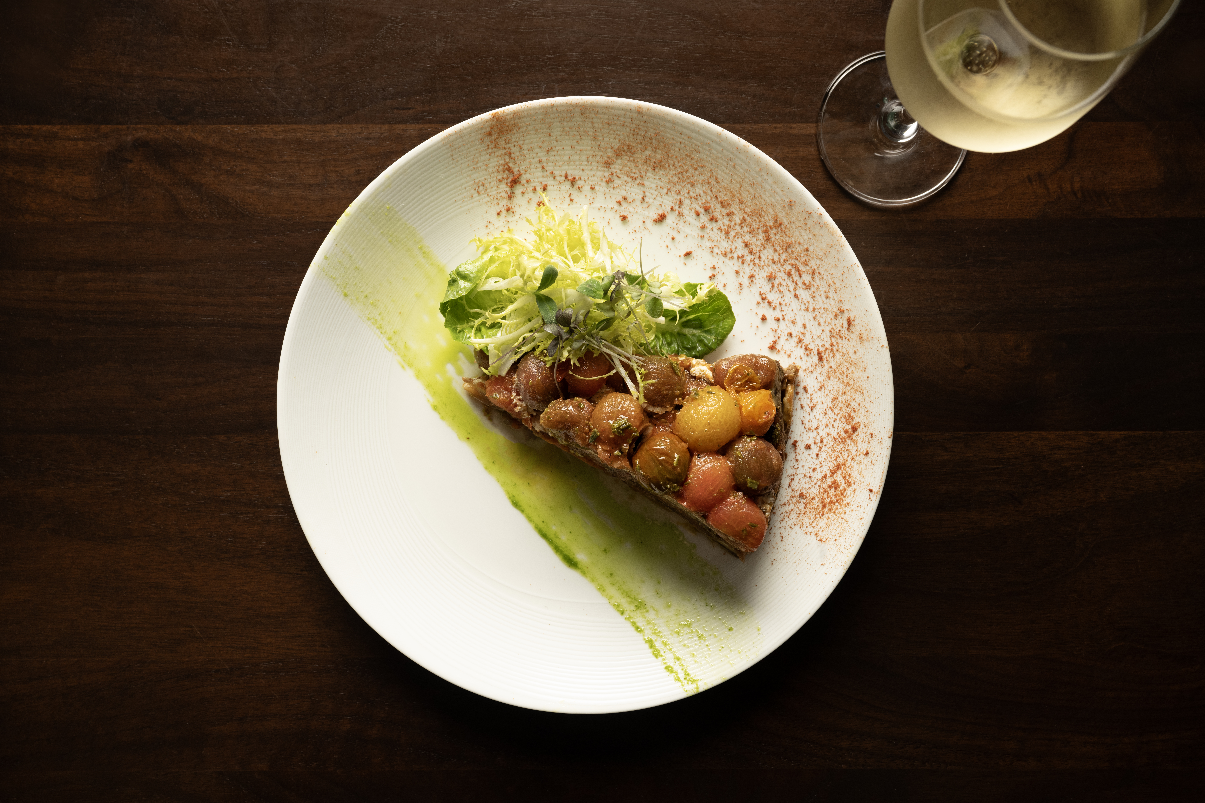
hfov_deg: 61.9
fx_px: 1004
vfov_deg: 43.6
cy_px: 402
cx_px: 602
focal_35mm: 30
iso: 400
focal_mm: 30
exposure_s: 1/125
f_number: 6.3
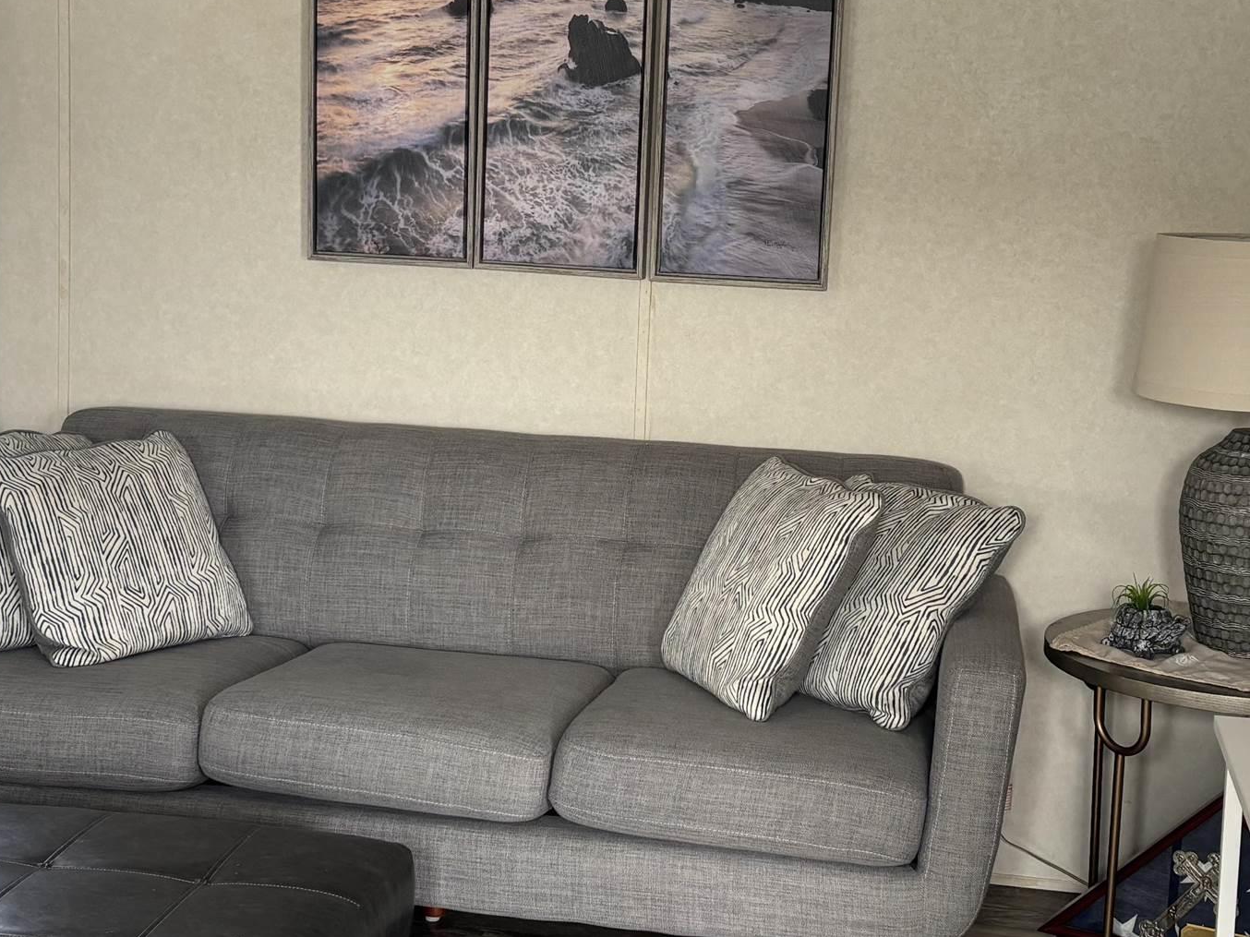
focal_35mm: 59
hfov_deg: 32.7
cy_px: 342
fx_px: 2130
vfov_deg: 24.7
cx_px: 622
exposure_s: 1/121
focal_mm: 5.96
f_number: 1.6
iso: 100
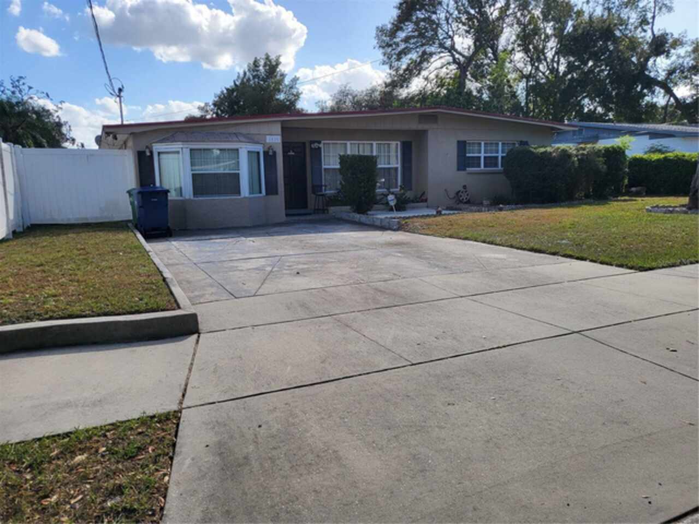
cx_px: 350
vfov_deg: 53.1
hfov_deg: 67.3
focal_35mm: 26
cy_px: 262
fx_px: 525
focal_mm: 4.25
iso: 50
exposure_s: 1/2145
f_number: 1.8
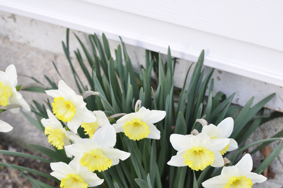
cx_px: 142
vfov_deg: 13.0
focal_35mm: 105
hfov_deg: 19.5
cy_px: 94
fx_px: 824
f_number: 5.6
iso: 500
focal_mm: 70
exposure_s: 1/125
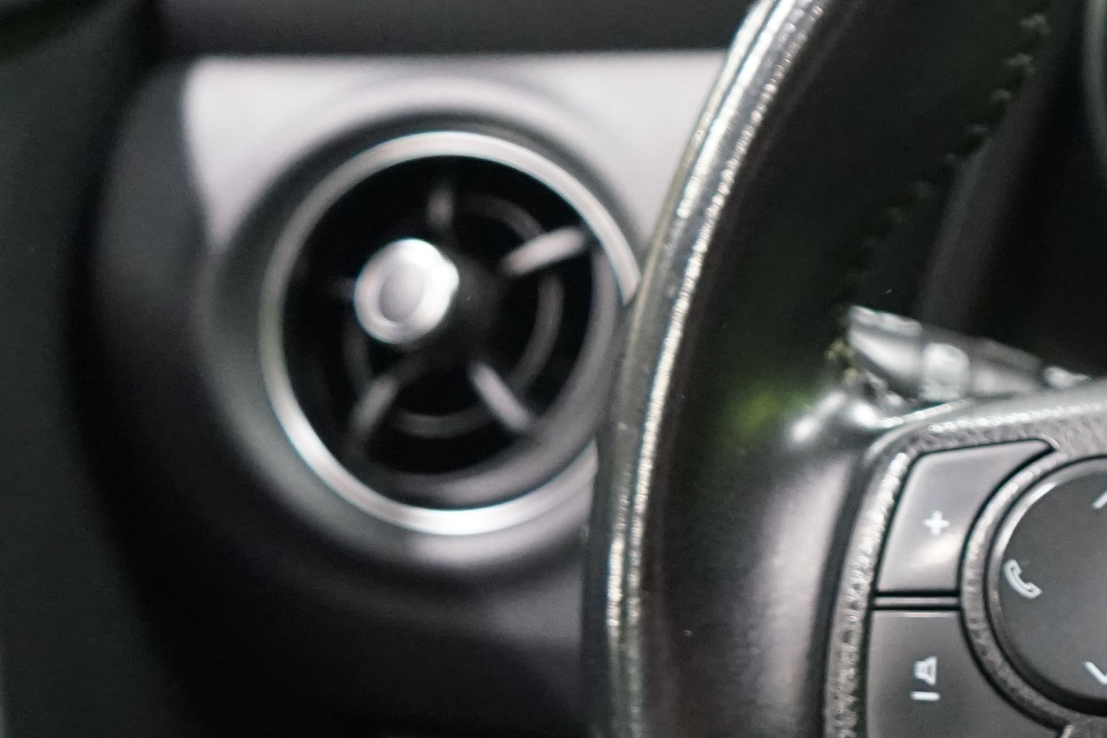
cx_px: 1568
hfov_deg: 19.9
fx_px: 2798
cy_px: 618
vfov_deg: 14.9
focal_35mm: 91
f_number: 3.5
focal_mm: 29
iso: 4000
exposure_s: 1/60
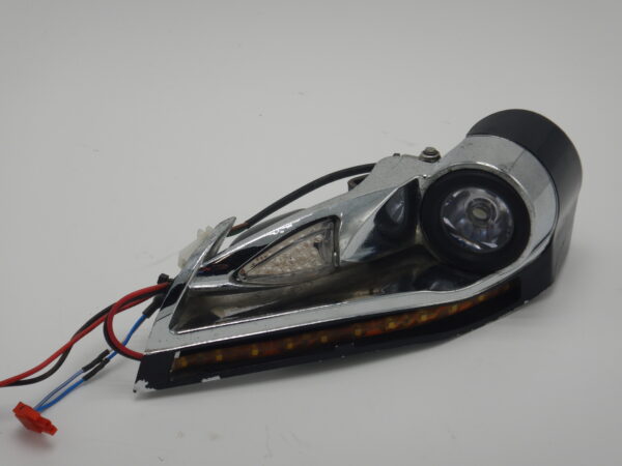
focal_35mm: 101
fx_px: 1815
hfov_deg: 19.4
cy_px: 233
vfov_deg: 14.6
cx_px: 311
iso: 125
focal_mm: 18.1
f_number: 4.8
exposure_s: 1/160
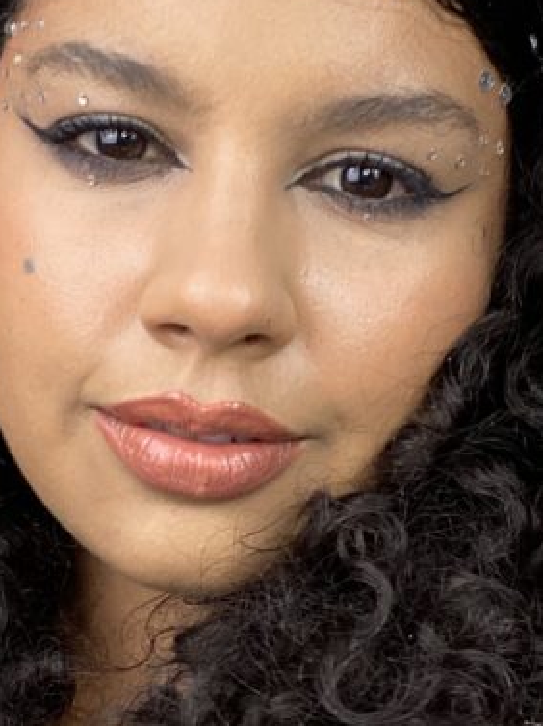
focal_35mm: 85
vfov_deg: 23.0
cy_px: 448
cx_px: 260
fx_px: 1781
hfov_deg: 17.3
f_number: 2.2
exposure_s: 1/60
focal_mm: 2.71
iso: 50
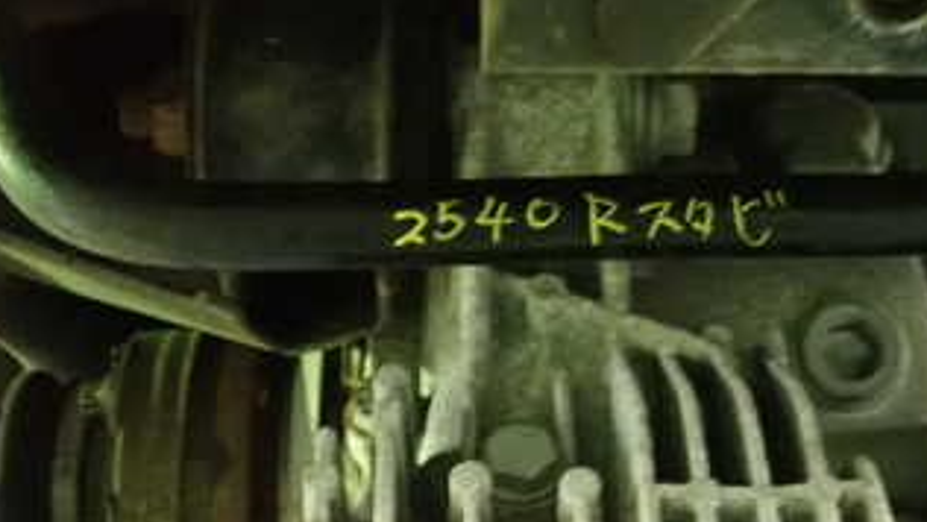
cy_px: 252
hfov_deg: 33.3
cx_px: 675
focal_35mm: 62
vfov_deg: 19.4
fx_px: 1524
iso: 1600
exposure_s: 1/20
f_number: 2.3
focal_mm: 5.5
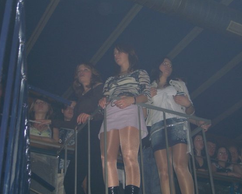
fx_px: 430
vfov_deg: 25.4
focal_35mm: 60
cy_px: 97
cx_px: 129
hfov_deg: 31.4
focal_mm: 11.8
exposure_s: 1/60
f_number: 3.6
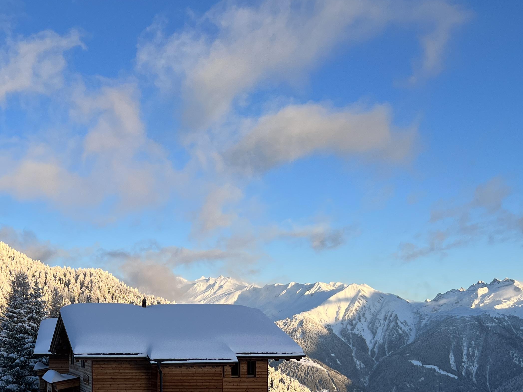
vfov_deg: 28.3
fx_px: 755
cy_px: 331
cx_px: 100
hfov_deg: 36.8
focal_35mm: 50
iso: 50
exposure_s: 1/1972
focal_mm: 5.7
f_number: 1.5
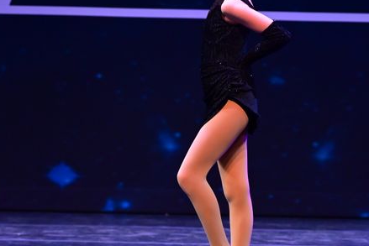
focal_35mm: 210
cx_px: 221
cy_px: 63
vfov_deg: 6.5
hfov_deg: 9.8
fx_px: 2153
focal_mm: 90
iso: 6400
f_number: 4
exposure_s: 1/800
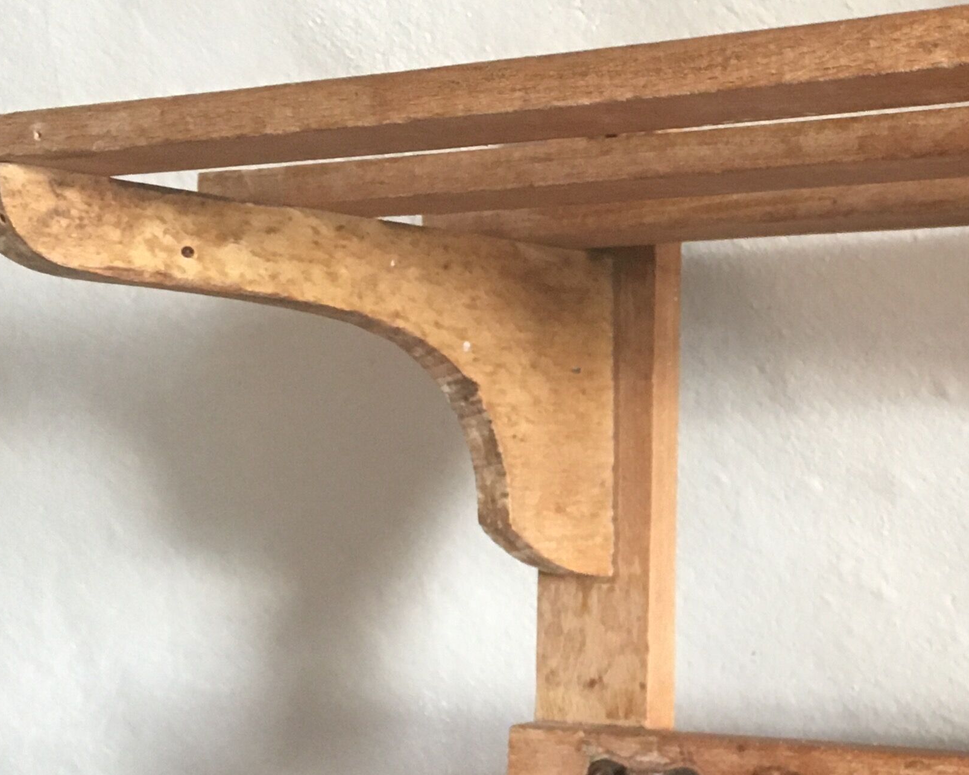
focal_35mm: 71
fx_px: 2036
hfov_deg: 24.8
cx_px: 1084
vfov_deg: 21.5
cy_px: 456
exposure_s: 1/33
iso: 200
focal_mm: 4.15
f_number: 2.2
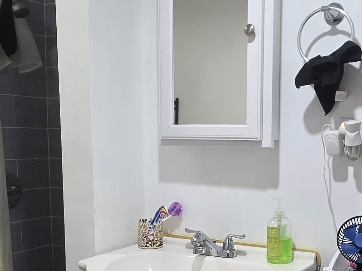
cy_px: 211
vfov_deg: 30.3
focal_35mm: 47
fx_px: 492
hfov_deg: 40.0
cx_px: 238
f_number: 1.9
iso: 200
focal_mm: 2.2
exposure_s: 1/60
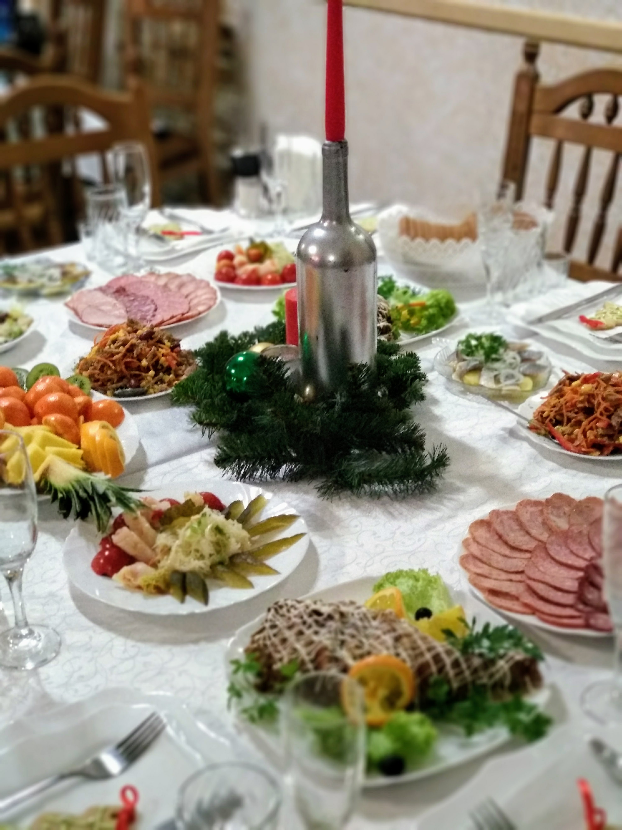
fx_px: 1246
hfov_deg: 28.0
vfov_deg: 36.8
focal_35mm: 52
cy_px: 415
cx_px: 311
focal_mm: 5.99
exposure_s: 1/30
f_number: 2.6
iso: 3200
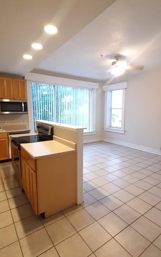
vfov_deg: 88.0
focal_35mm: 19
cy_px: 129
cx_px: 85
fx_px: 133
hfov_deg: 62.1
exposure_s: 1/24
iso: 200
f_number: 2.2
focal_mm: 1.74
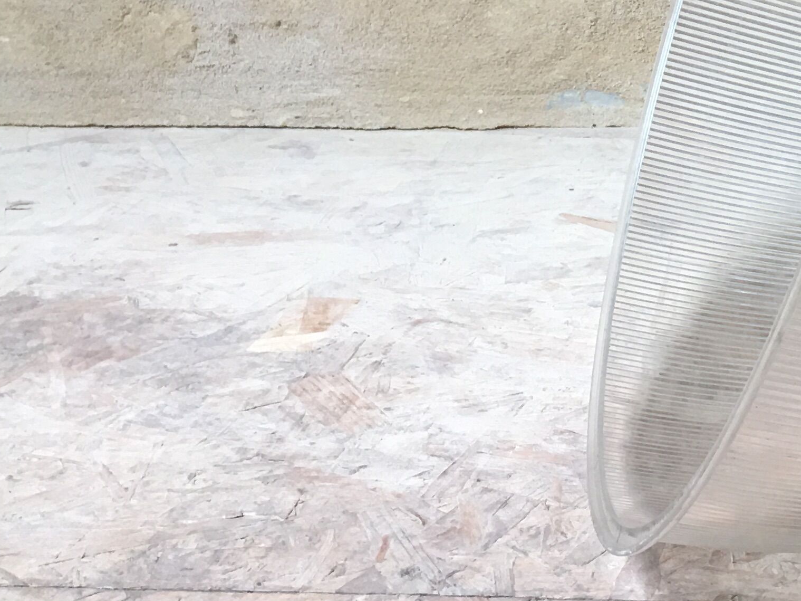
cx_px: 886
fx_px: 1782
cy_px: -13
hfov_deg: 23.7
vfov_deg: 18.6
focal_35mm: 77
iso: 32
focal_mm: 4.15
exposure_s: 1/33
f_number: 2.2
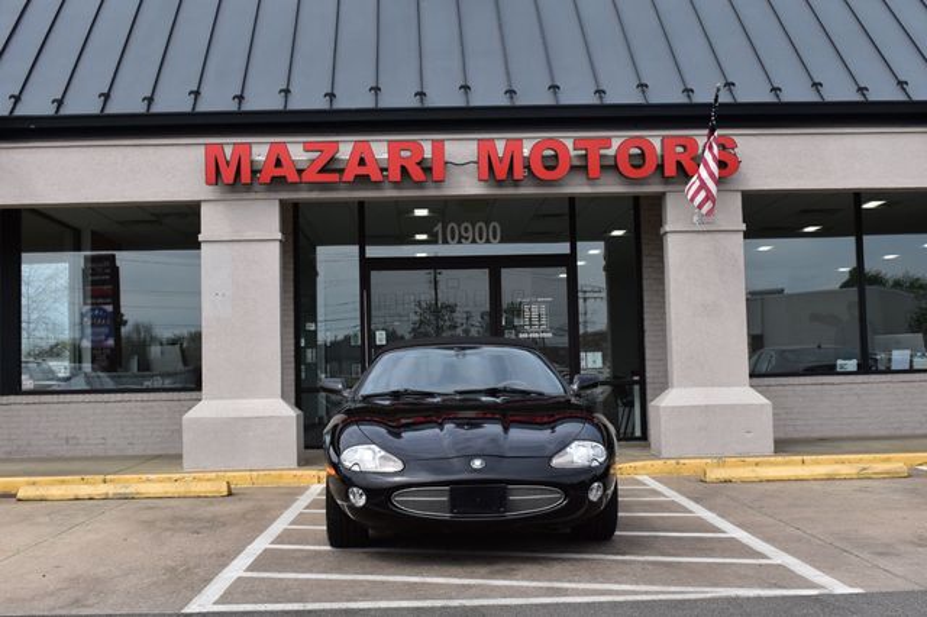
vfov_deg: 30.8
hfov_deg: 45.0
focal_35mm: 44
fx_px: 1119
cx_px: 464
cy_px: 308
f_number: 11
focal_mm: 29
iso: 400
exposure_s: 1/500
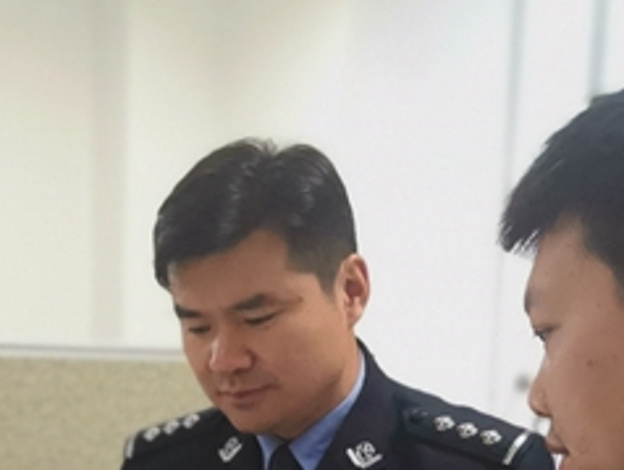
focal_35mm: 77
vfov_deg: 17.9
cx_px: 218
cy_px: 620
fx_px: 1389
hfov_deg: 25.2
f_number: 1.8
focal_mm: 4.75
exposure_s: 1/100
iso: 400
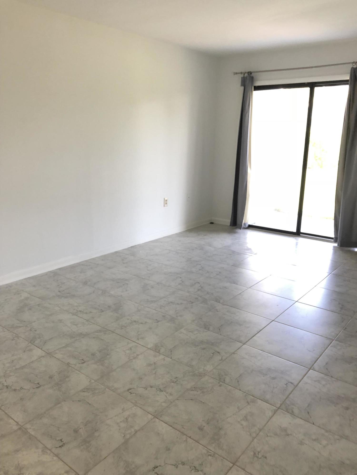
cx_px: 178
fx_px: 385
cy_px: 238
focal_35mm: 28
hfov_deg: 49.7
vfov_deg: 63.4
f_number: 1.8
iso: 40
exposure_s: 1/30
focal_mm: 3.99
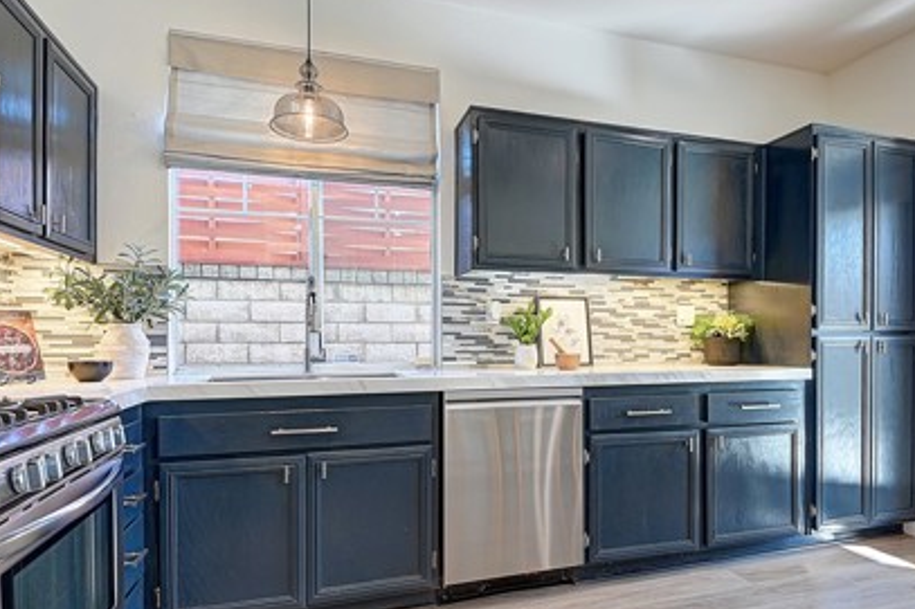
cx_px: 513
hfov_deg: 78.3
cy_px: 339
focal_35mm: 22
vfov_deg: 57.0
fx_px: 559
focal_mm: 14
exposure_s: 1/6
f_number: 8
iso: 250
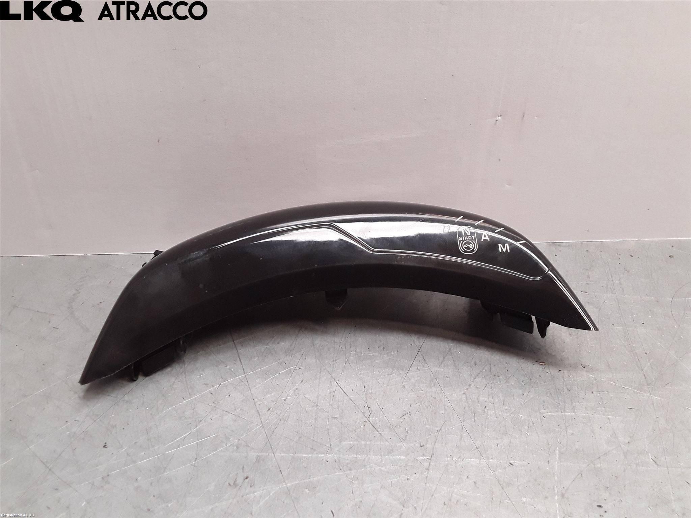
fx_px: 559
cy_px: 259
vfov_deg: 49.7
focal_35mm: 28
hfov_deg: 63.4
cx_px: 346
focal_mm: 2.91
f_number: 1.9
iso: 100
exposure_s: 1/100
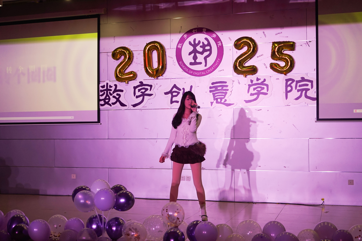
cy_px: 120
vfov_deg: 29.9
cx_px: 181
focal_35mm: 45
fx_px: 452
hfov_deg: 43.6
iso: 500
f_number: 4.5
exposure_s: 1/160
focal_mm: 45
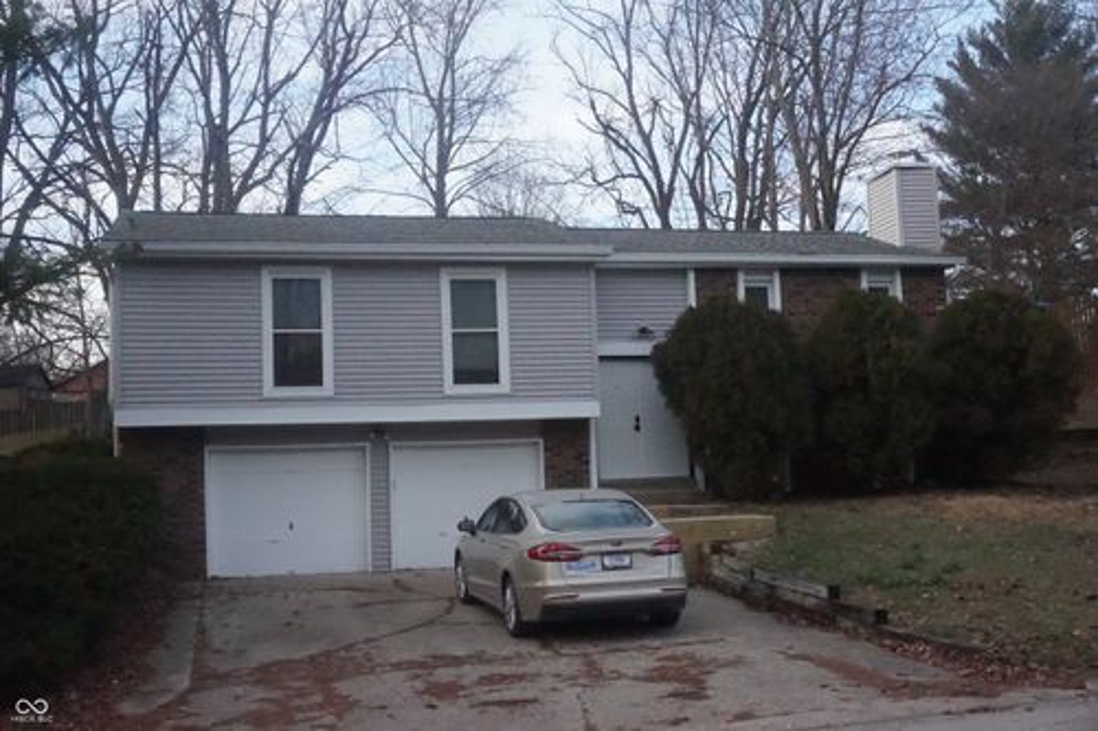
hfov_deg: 46.4
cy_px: 366
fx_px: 1281
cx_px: 549
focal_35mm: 42
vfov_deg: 31.9
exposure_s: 1/1600
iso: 12800
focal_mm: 28
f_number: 10
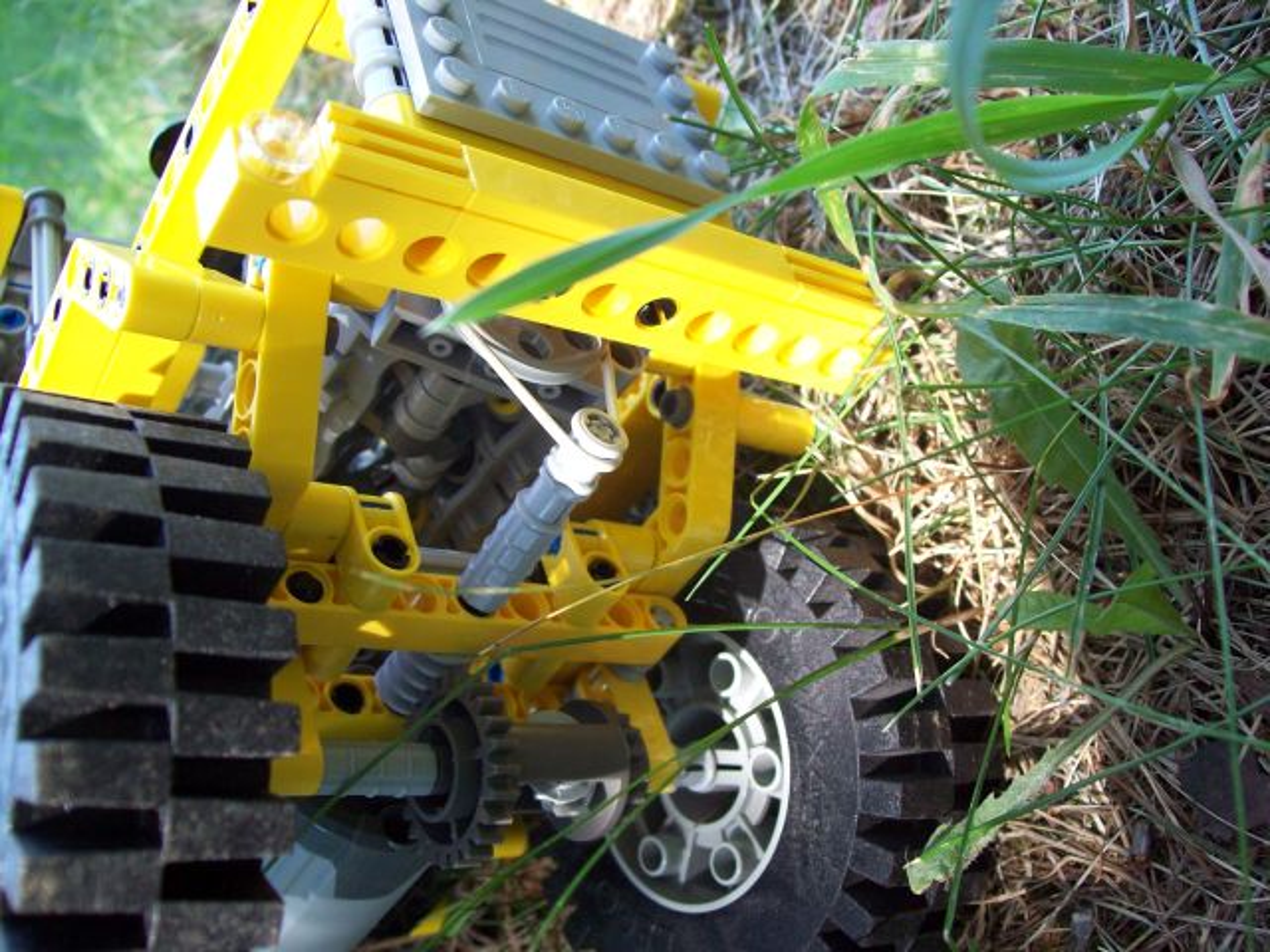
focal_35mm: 36
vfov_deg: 39.7
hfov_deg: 51.4
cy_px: 476
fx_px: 1321
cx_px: 635
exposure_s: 1/80.5
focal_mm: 6
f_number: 2.7
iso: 80
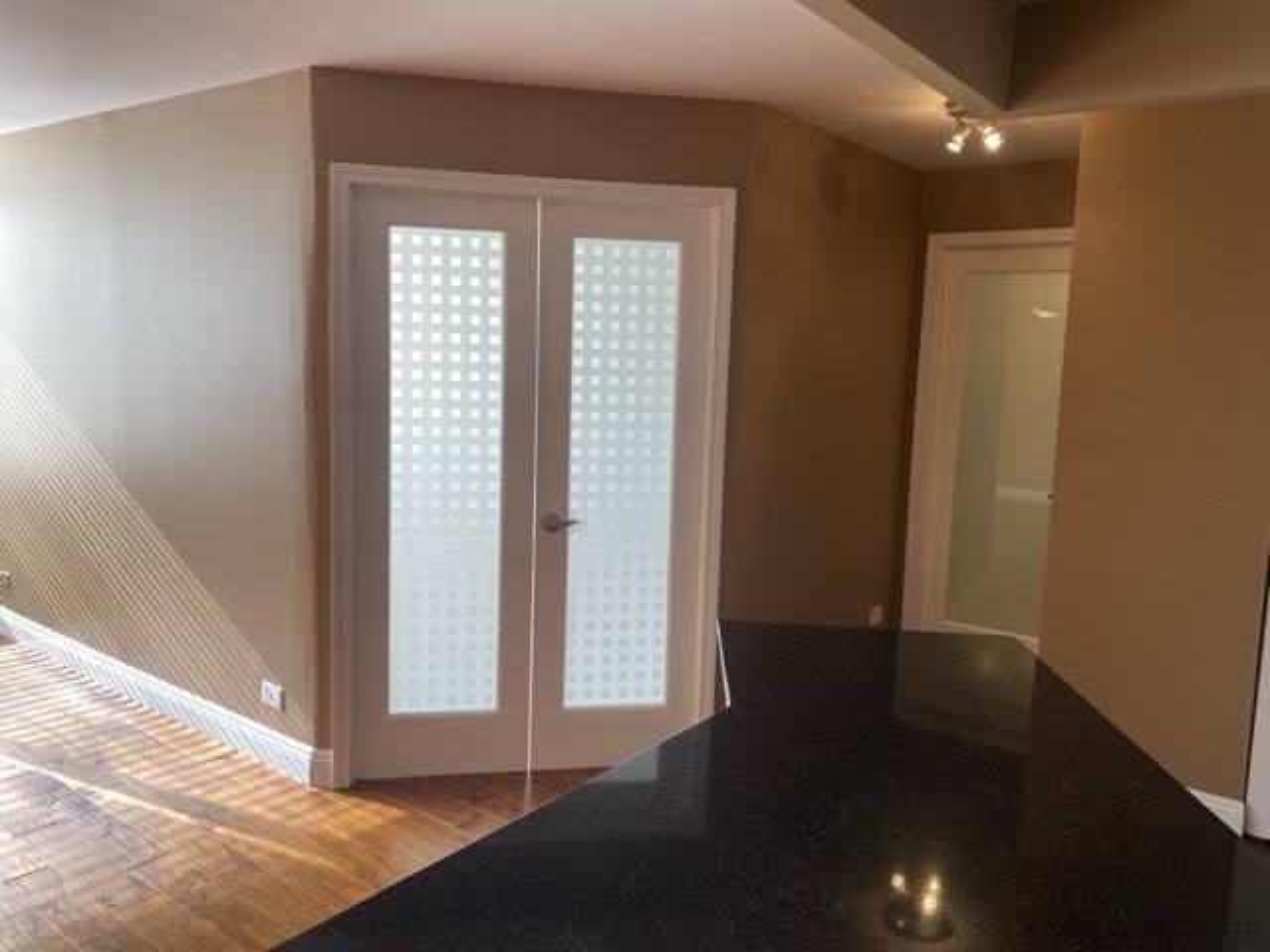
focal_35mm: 26
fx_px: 954
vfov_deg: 53.1
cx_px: 635
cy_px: 476
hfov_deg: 67.3
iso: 32
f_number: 1.8
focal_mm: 4.25
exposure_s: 1/129
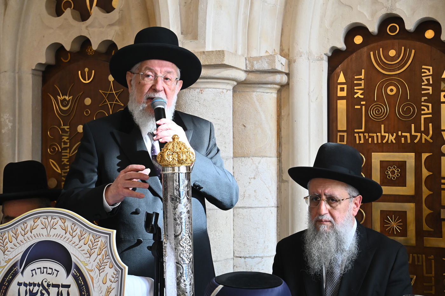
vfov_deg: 20.9
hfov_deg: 31.0
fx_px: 803
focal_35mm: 65
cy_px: 148
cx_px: 222
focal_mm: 65
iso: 2500
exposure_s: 1/160
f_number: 9
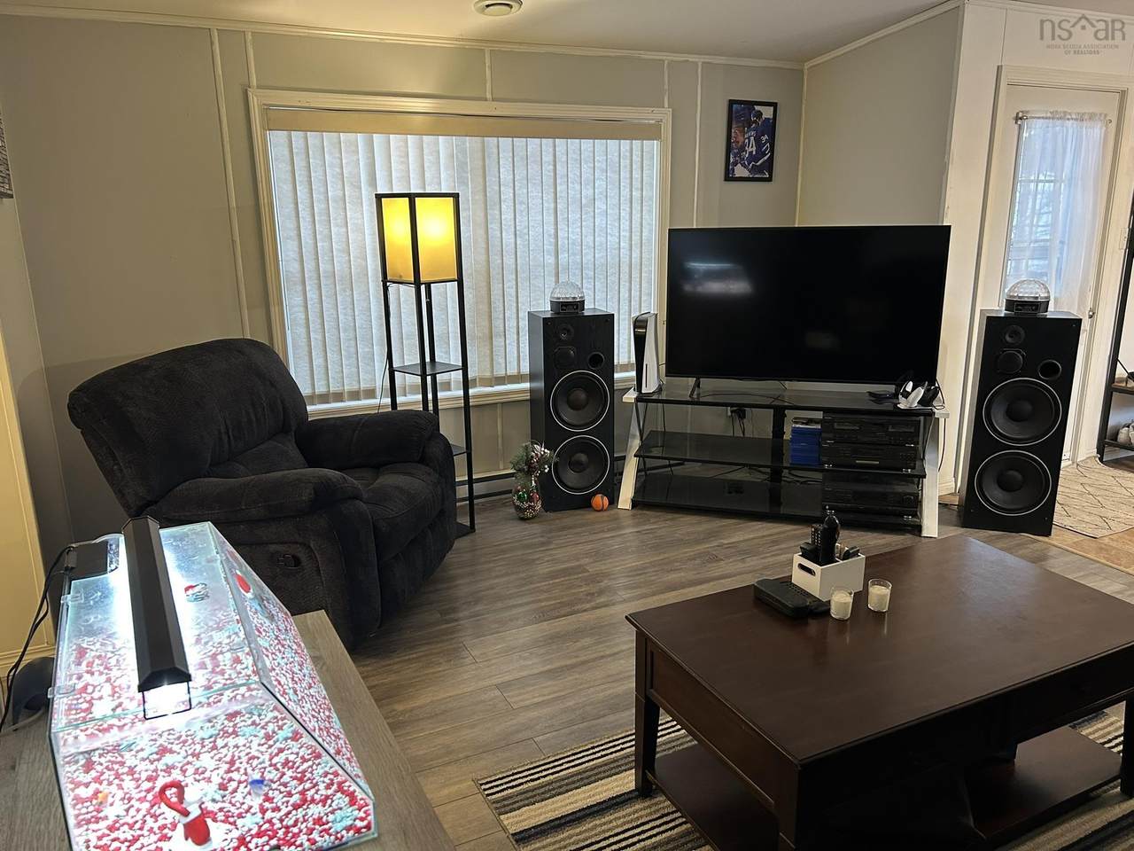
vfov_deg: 53.1
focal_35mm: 26
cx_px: 567
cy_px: 426
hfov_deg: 67.3
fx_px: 852
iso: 200
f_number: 1.5
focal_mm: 5.7
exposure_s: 1/60
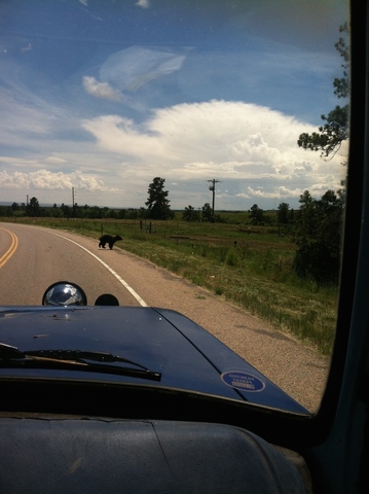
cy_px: 247
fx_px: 498
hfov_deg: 40.6
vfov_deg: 52.7
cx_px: 184
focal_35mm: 35
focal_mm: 3.85
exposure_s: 1/1579
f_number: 2.8
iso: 80
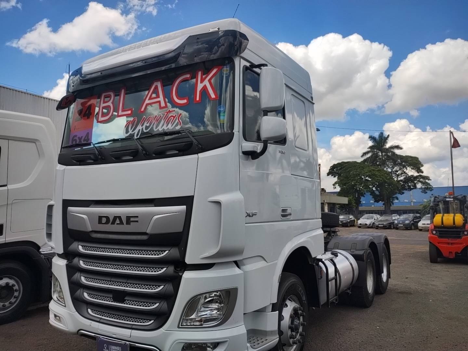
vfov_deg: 49.7
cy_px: 176
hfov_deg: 63.4
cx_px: 234
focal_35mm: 28
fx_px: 379
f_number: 1.8
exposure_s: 1/960
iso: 100
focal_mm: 4.27
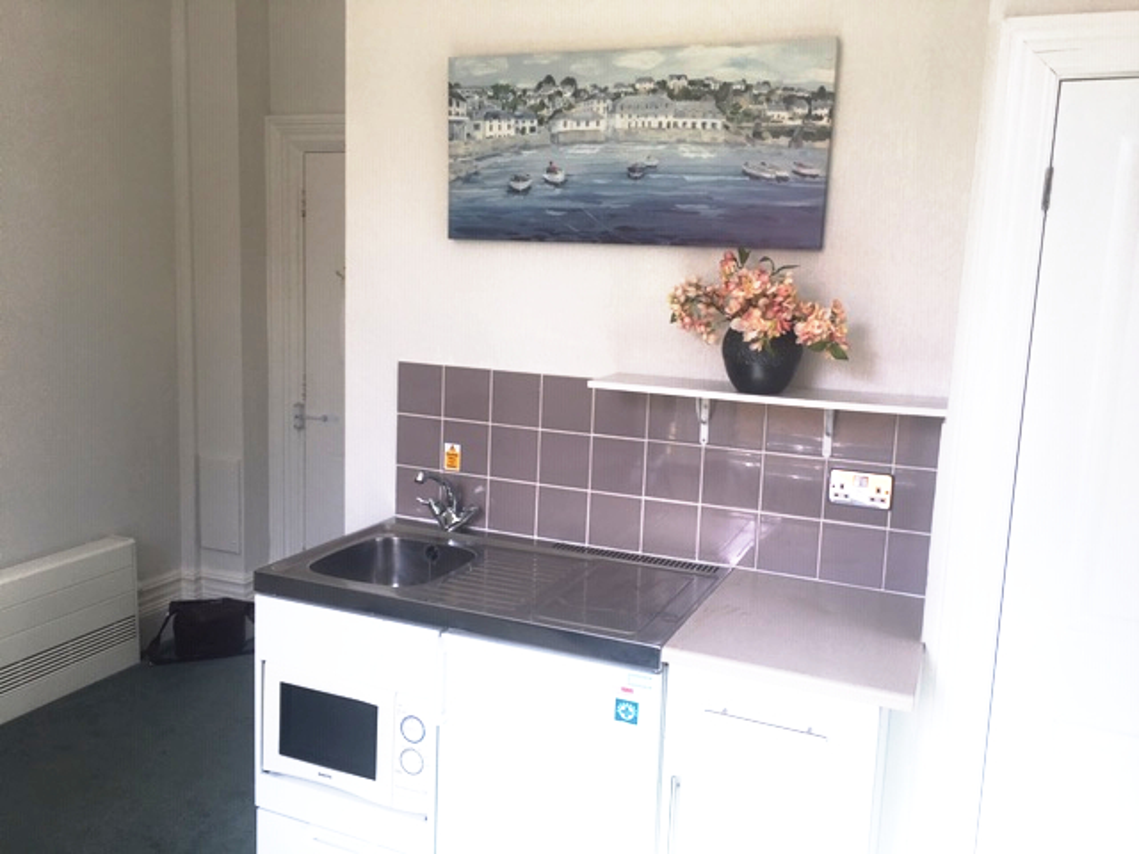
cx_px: 570
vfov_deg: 48.2
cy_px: 427
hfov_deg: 61.7
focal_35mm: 29
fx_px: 954
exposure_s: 1/153
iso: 25
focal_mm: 4.15
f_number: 2.2
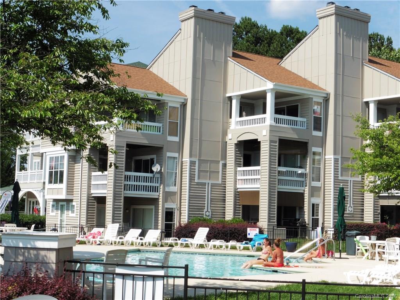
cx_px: 200
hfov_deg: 29.4
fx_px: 763
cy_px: 150
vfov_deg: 22.3
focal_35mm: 66
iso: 100
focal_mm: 11.7
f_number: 5.6
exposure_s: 1/400
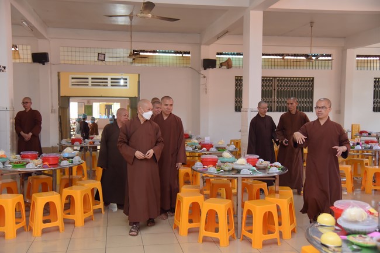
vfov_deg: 35.1
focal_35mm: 38
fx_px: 401
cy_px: 126
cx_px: 190
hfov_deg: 50.7
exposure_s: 1/160
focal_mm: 38
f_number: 4
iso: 1000
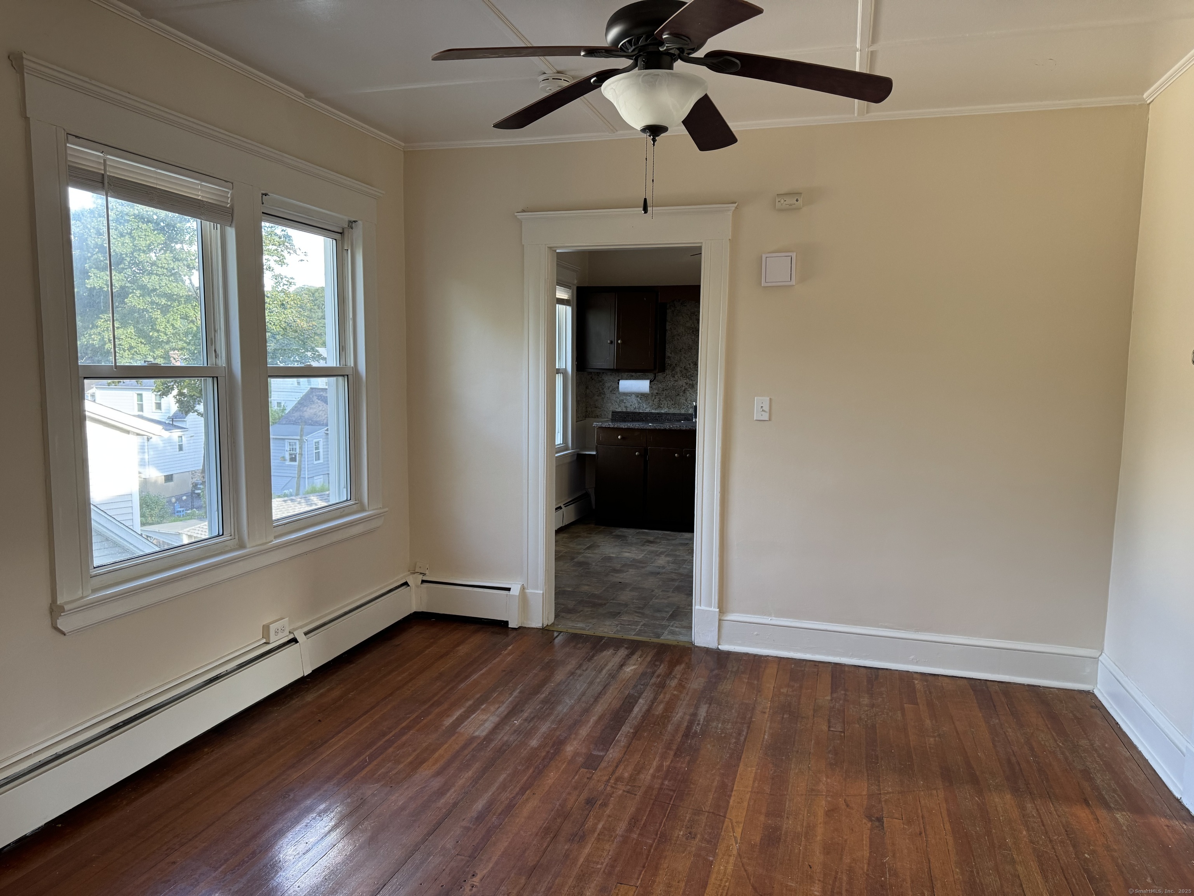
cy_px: 448
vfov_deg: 56.8
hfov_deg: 71.6
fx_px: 828
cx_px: 597
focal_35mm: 24
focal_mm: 6.76
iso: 200
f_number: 1.78
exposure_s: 1/121
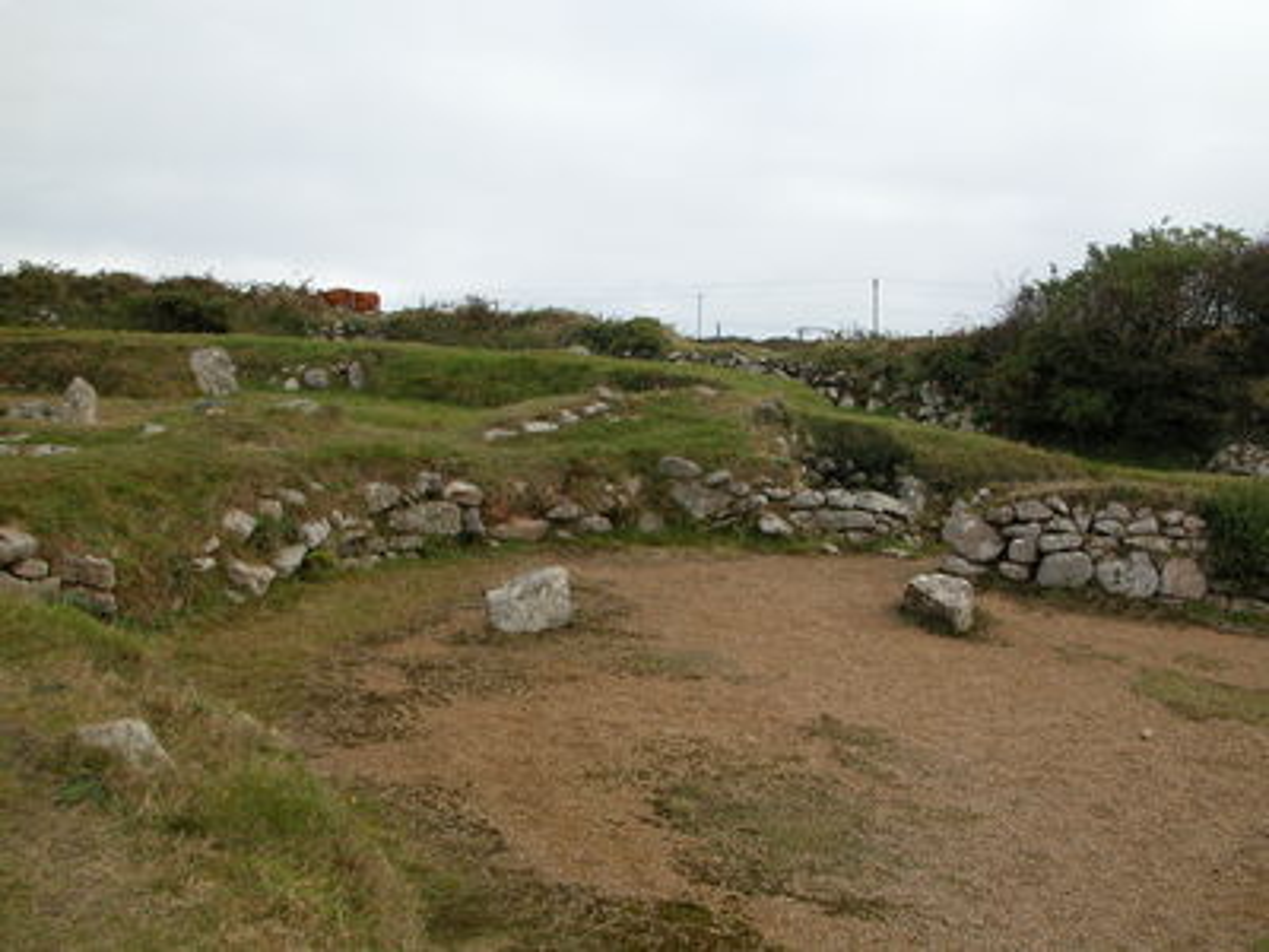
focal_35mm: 35
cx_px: 634
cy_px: 476
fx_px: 1283
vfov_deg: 40.7
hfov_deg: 52.6
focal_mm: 8.9
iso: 100
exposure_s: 1/233
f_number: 5.6
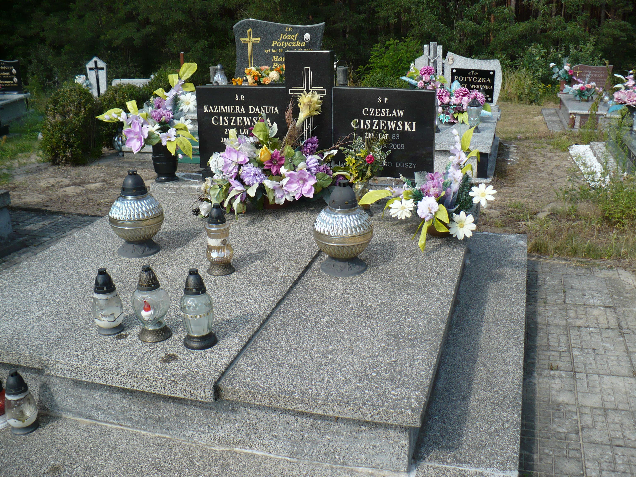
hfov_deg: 50.1
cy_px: 238
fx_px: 680
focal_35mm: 37
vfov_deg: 38.7
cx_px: 318
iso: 100
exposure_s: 1/1000
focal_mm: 6.1
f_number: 2.8
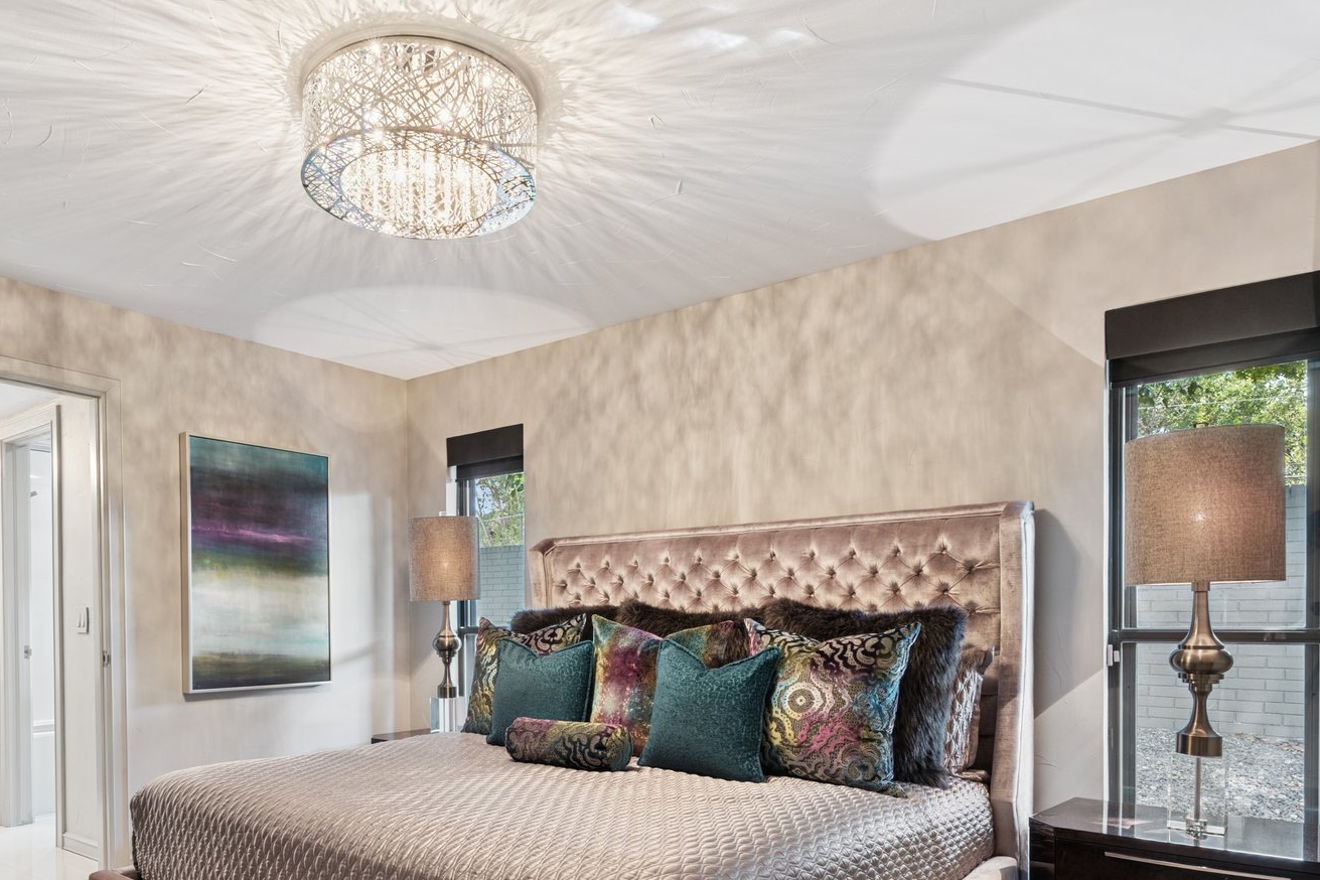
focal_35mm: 25
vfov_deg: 49.7
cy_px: 632
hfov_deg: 70.7
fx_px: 917
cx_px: 519
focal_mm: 16
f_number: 8
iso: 200
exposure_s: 1/20
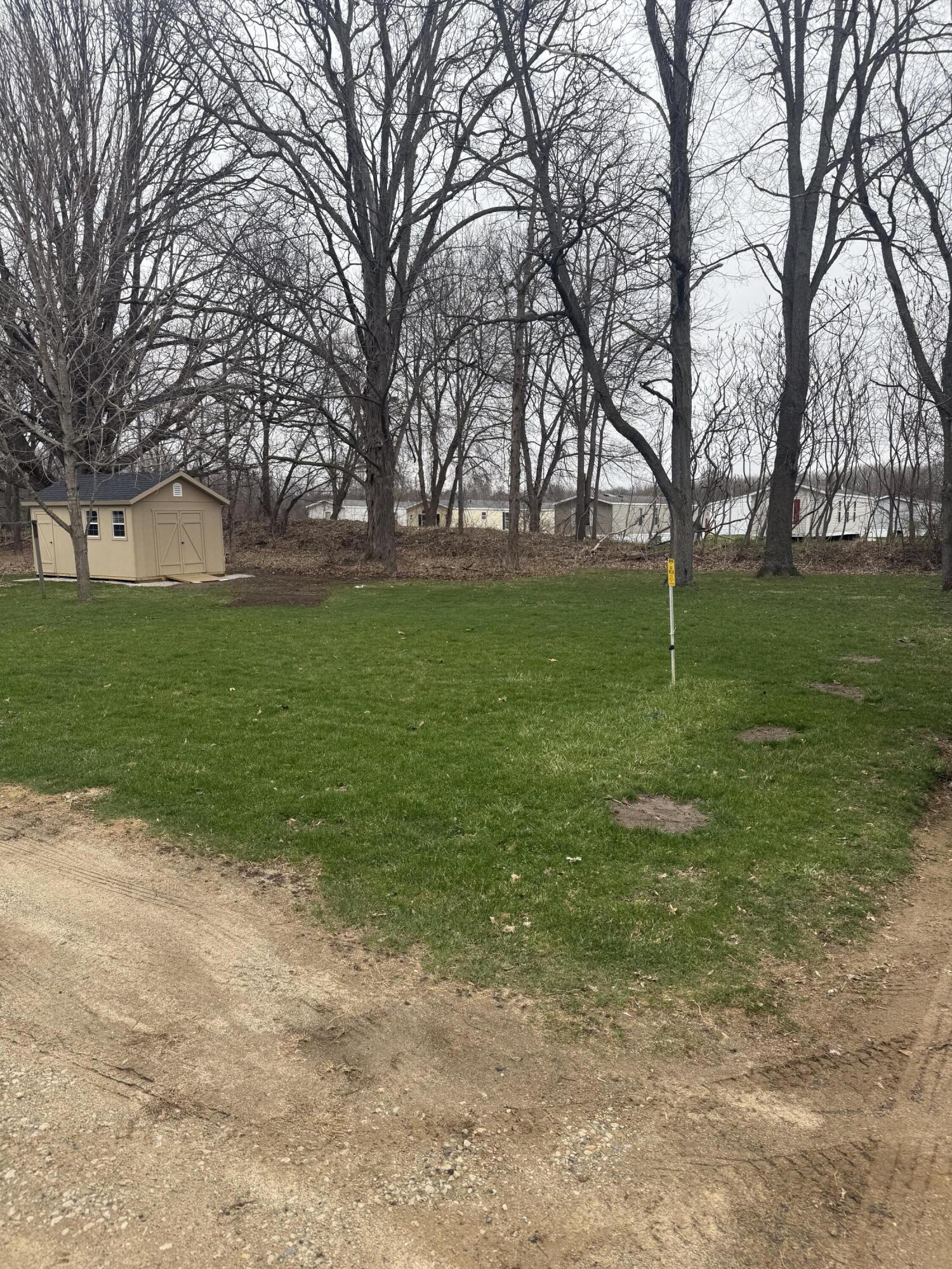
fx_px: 880
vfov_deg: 71.6
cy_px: 634
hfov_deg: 56.8
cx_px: 476
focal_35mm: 24
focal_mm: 6.76
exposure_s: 1/602
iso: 80
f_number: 1.78
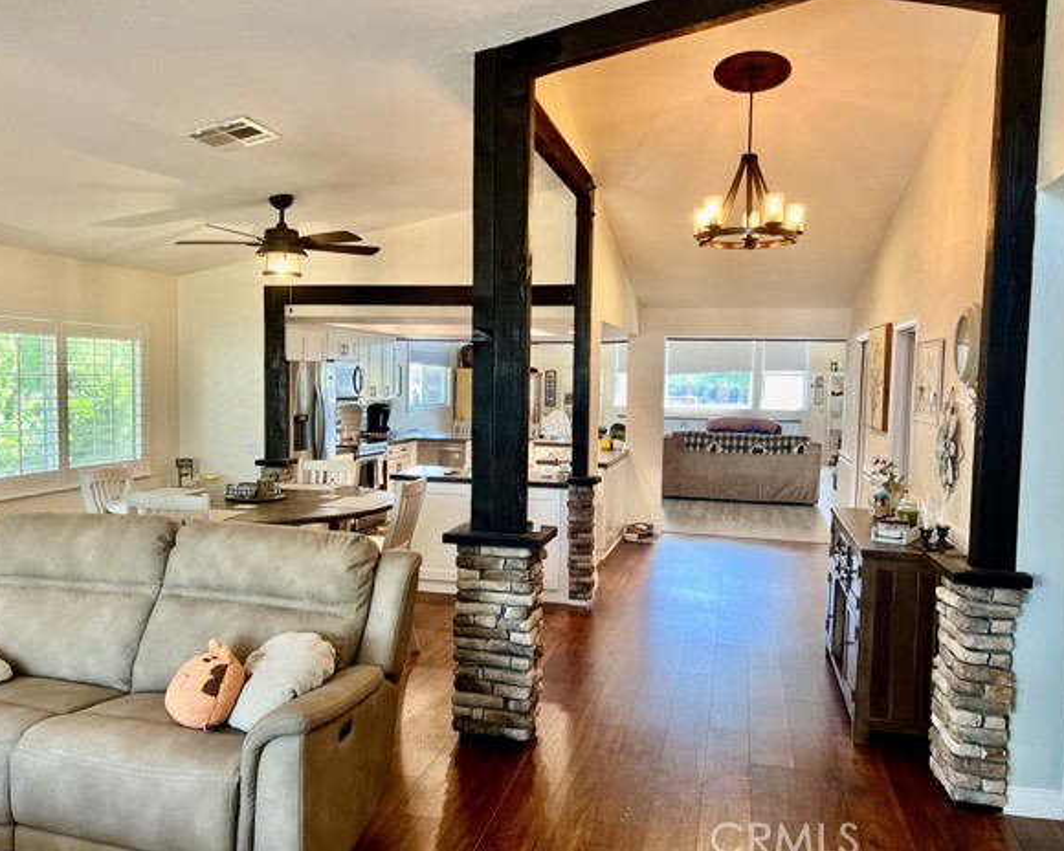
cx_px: 517
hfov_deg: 62.2
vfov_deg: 51.5
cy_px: 426
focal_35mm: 28
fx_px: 882
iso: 80
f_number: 1.5
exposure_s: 1/60
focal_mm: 5.7
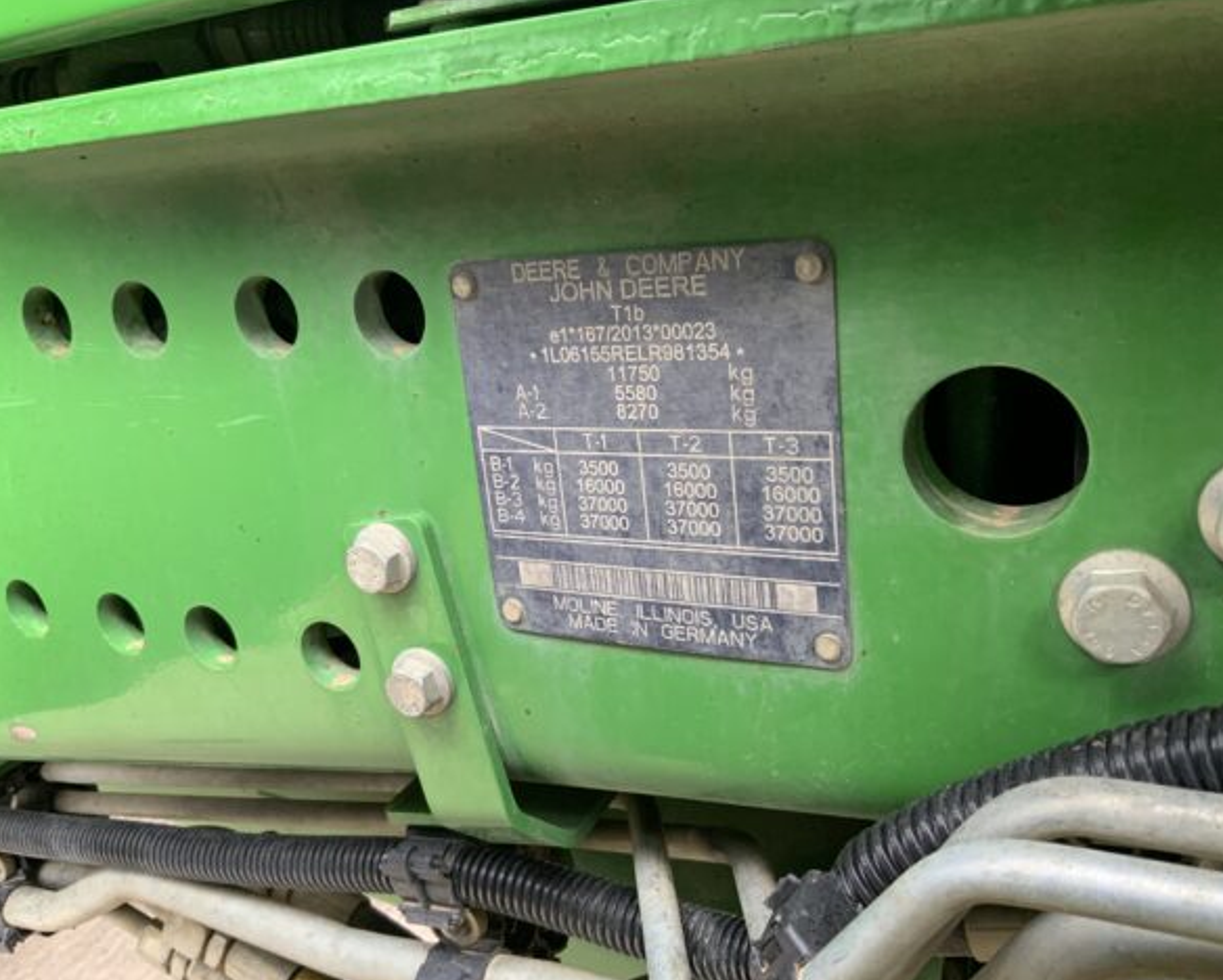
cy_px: 494
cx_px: 595
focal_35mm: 31
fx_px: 1123
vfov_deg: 47.2
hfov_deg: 57.1
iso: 64
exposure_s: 1/106
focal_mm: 3
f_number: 1.8
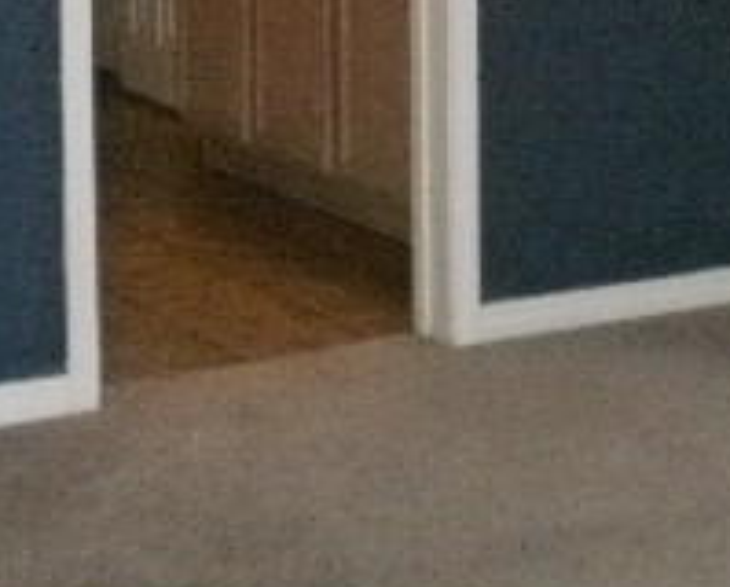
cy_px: -183
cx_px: 433
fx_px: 2576
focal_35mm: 119
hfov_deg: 16.1
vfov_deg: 12.6
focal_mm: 6.3
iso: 400
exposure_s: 1/250
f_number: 3.1
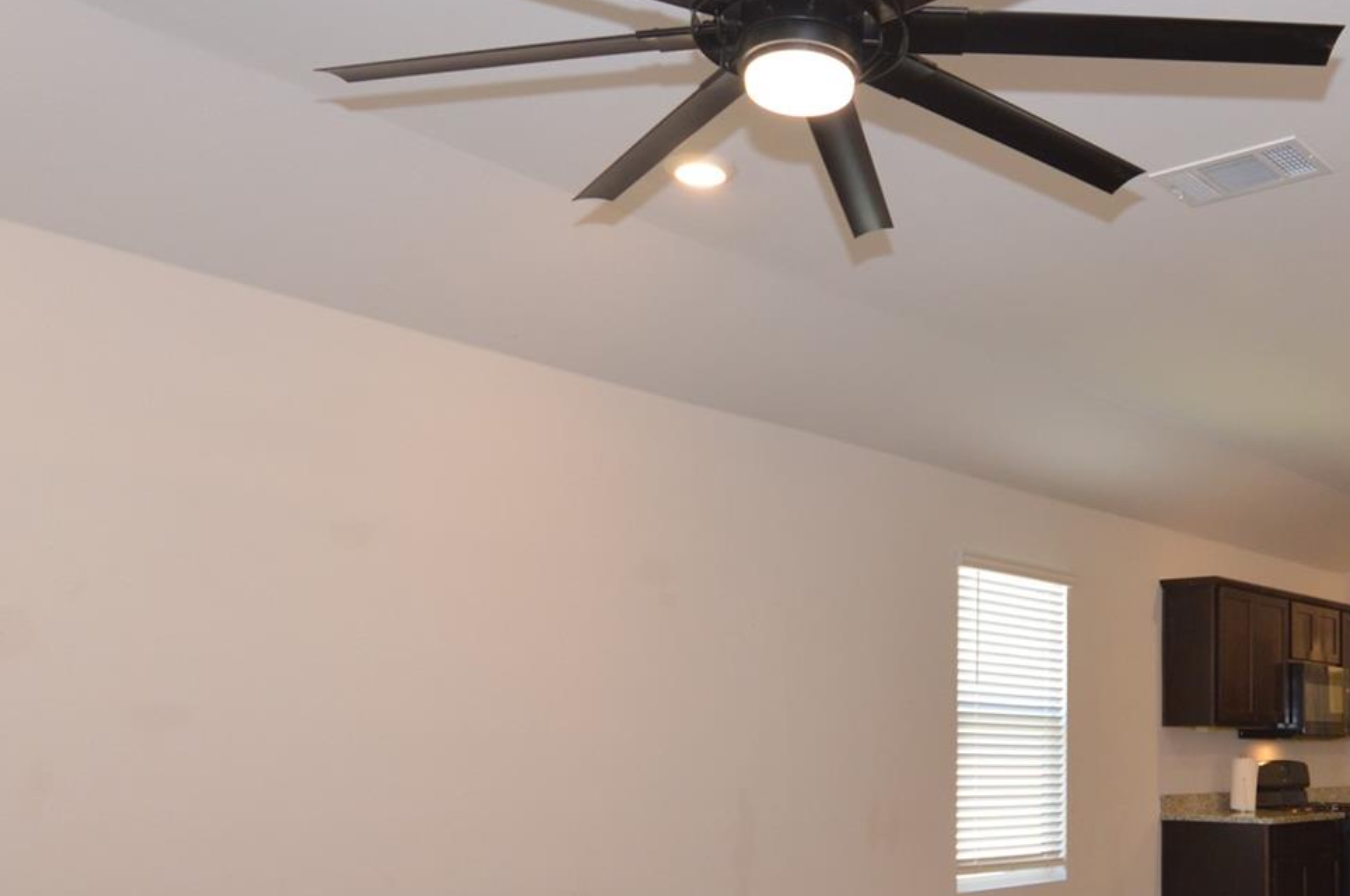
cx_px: 938
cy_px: 699
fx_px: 1313
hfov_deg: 53.0
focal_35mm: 35
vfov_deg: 36.6
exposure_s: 1/60
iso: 400
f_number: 4
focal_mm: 11
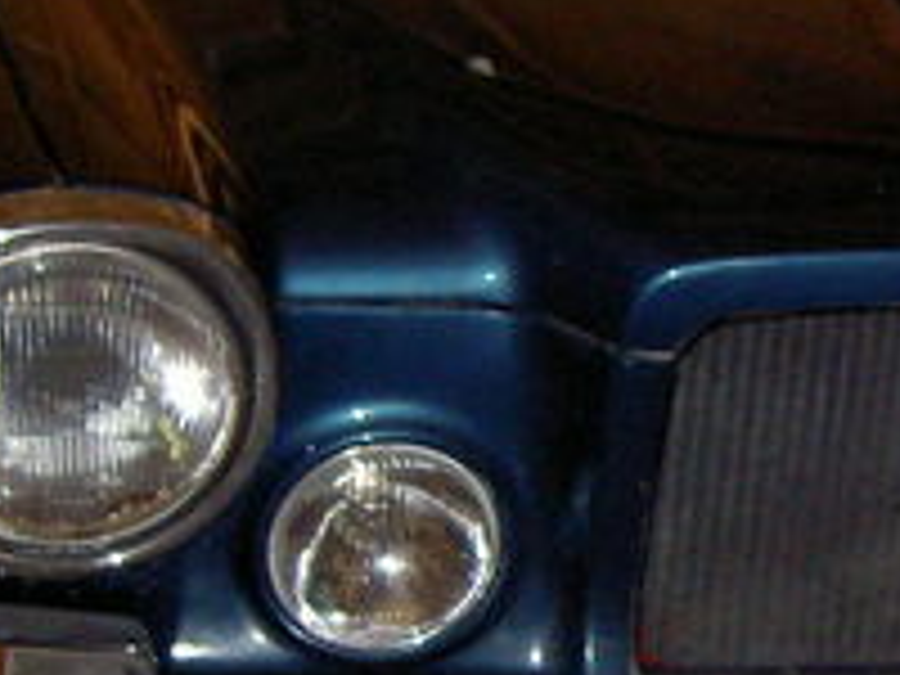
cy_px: 410
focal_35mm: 109
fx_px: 2834
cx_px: 950
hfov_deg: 17.5
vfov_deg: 13.6
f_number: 2.8
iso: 200
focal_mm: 5.6
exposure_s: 1/60
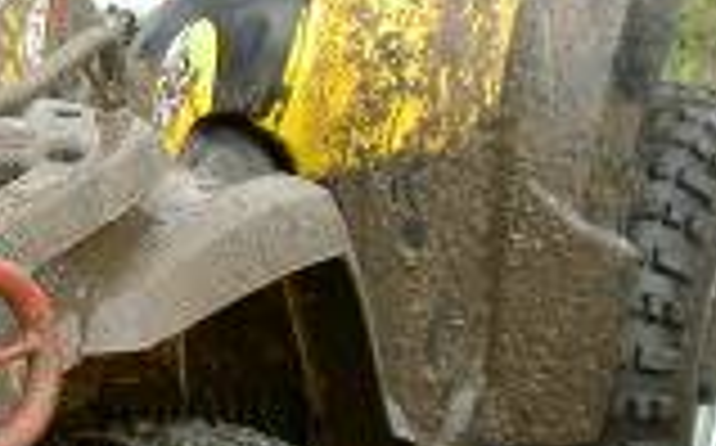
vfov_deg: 7.0
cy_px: 81
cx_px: -149
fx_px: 3665
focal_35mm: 188
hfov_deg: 11.0
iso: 50
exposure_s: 1/200
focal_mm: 9
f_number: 2.9
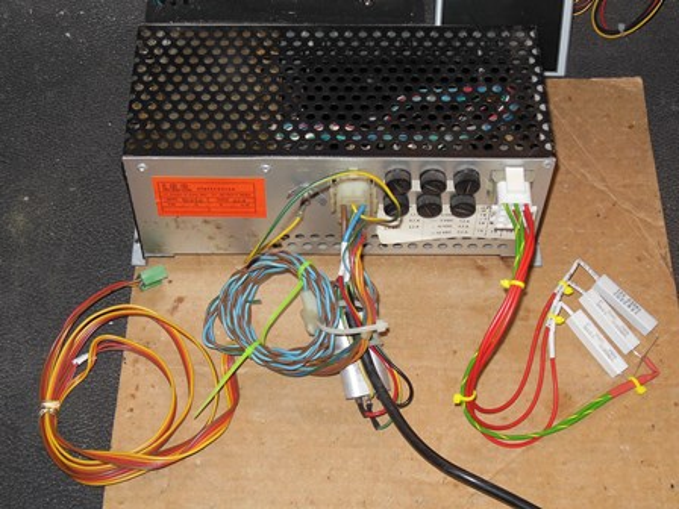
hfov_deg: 43.9
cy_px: 254
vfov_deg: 33.6
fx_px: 843
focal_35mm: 43
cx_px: 340
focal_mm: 7.7
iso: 200
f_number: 3.8
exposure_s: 1/30
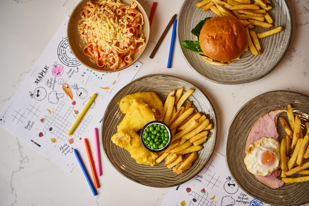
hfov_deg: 38.2
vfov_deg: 26.0
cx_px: 154
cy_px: 103
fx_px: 446
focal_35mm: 52
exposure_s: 1/200
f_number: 3.2
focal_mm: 52
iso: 80
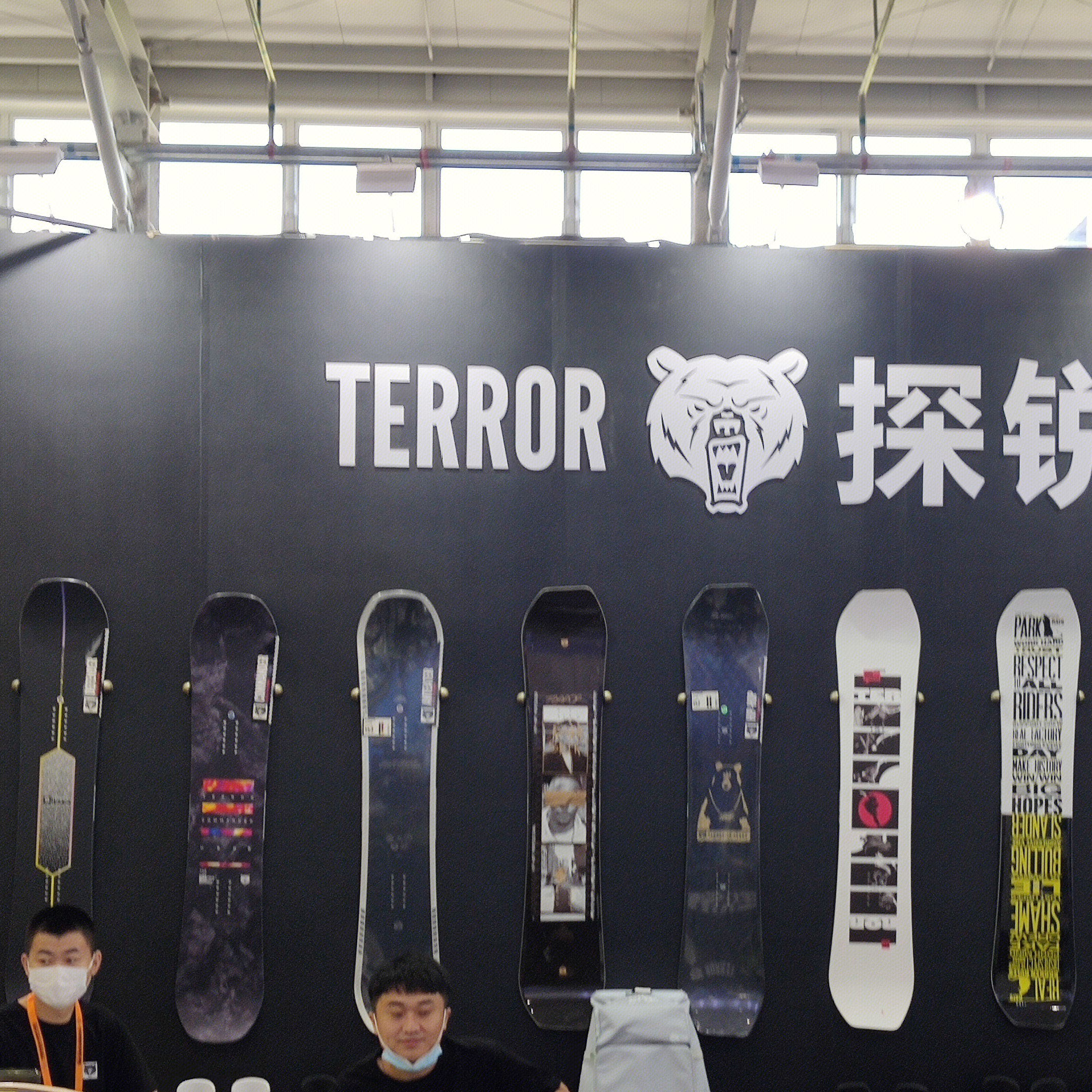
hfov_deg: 30.5
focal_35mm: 56
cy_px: 670
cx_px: 665
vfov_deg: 30.5
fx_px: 1999
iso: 124
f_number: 1.75
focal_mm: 4.75
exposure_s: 1/100
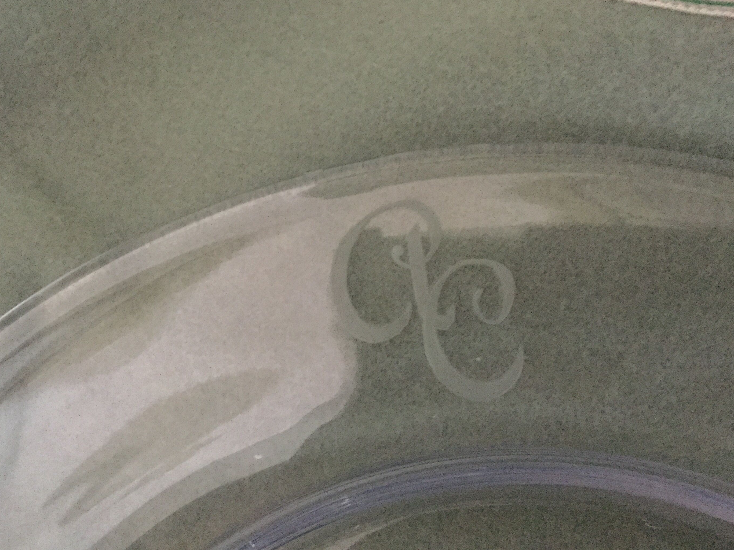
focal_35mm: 37
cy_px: 228
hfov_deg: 50.1
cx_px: 336
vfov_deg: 38.5
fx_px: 785
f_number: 2.4
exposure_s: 1/17
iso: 640
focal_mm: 3.3
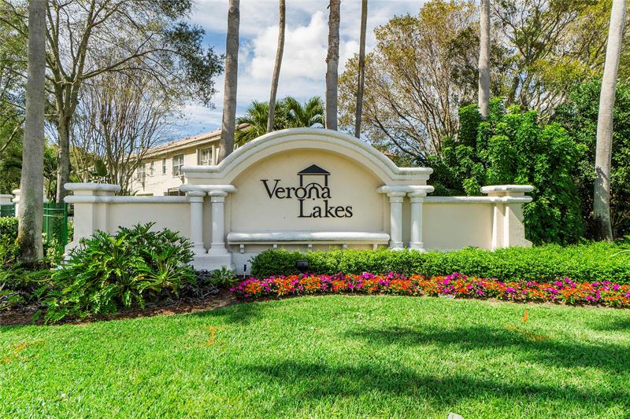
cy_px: 210
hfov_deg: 77.3
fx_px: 394
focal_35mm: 22
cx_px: 315
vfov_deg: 56.1
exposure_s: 1/100
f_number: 10
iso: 100
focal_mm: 15
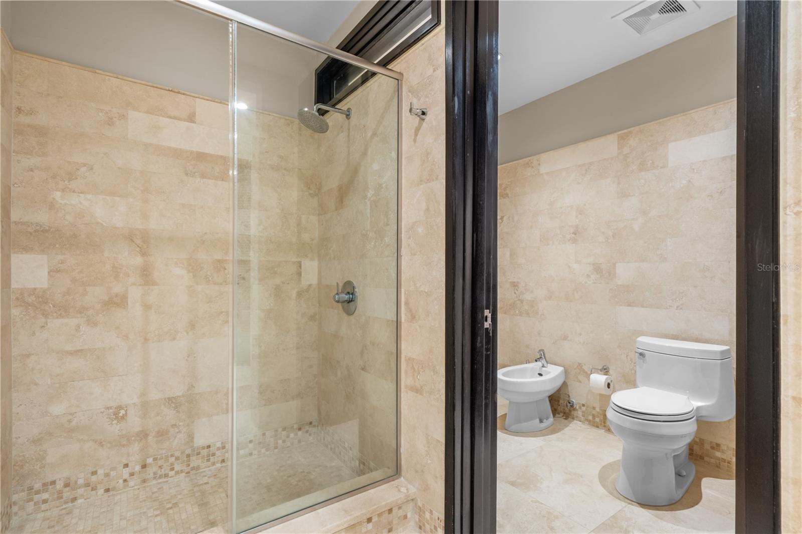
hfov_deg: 96.7
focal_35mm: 16
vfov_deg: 73.7
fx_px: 356
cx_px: 401
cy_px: 267
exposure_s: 1.6
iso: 400
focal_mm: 16
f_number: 9
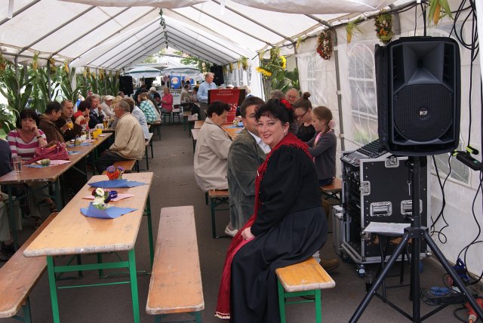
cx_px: 242
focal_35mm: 42
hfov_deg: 46.4
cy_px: 162
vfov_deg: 32.0
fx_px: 564
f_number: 5.6
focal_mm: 28
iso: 100
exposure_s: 1/60
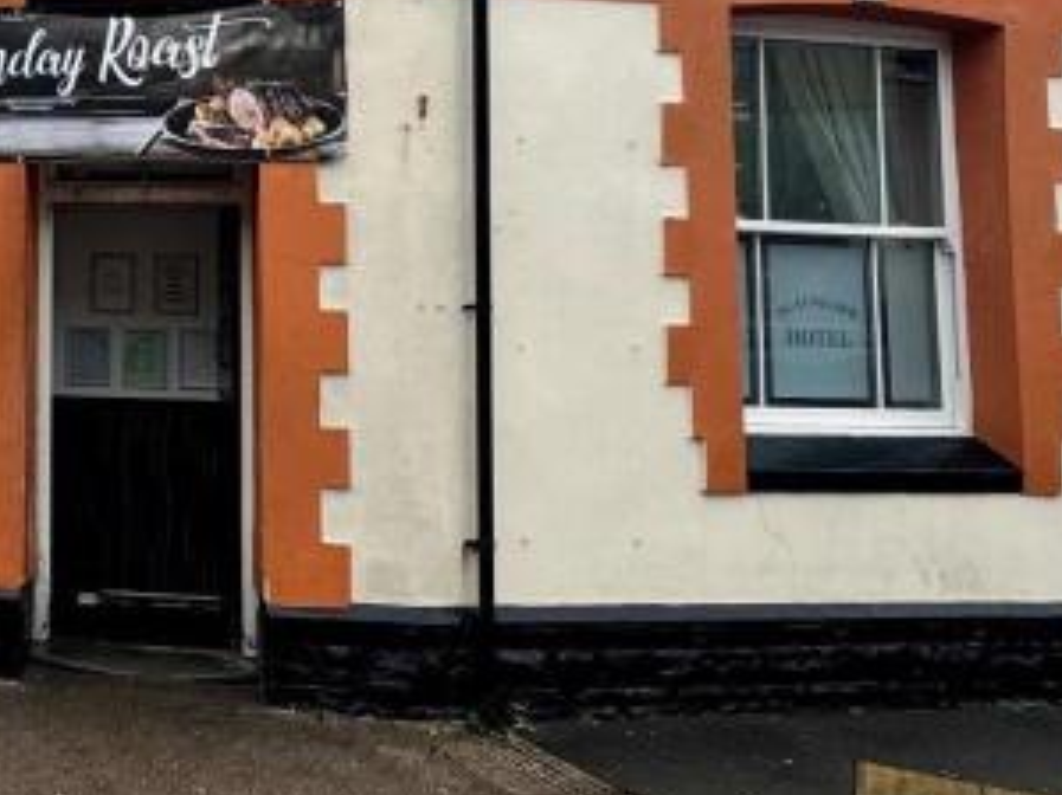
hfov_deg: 33.7
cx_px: -146
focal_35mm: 48
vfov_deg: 29.7
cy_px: 192
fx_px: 1472
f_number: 2.2
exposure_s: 1/99
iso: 40
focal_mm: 2.22
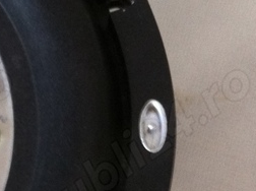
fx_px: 1026
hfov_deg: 12.8
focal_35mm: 139
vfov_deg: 10.6
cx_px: -216
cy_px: 167
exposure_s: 1/15
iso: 160
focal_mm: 3.85
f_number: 2.8
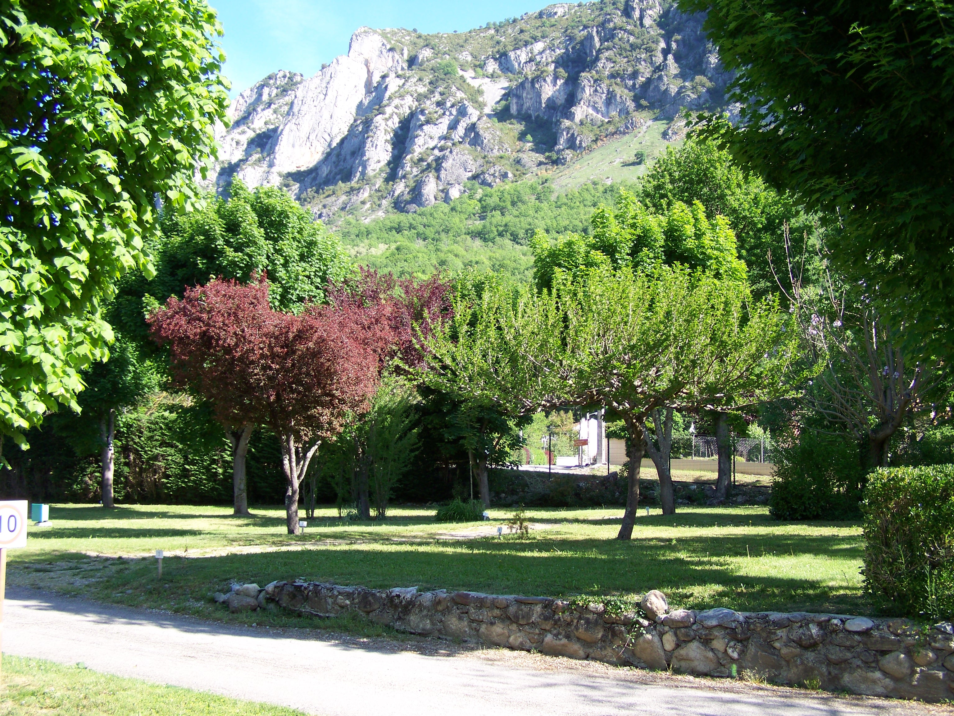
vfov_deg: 37.7
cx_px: 477
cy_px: 358
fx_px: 1047
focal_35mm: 38
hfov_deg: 49.0
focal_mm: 6.3
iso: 64
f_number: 2.8
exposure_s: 1/200
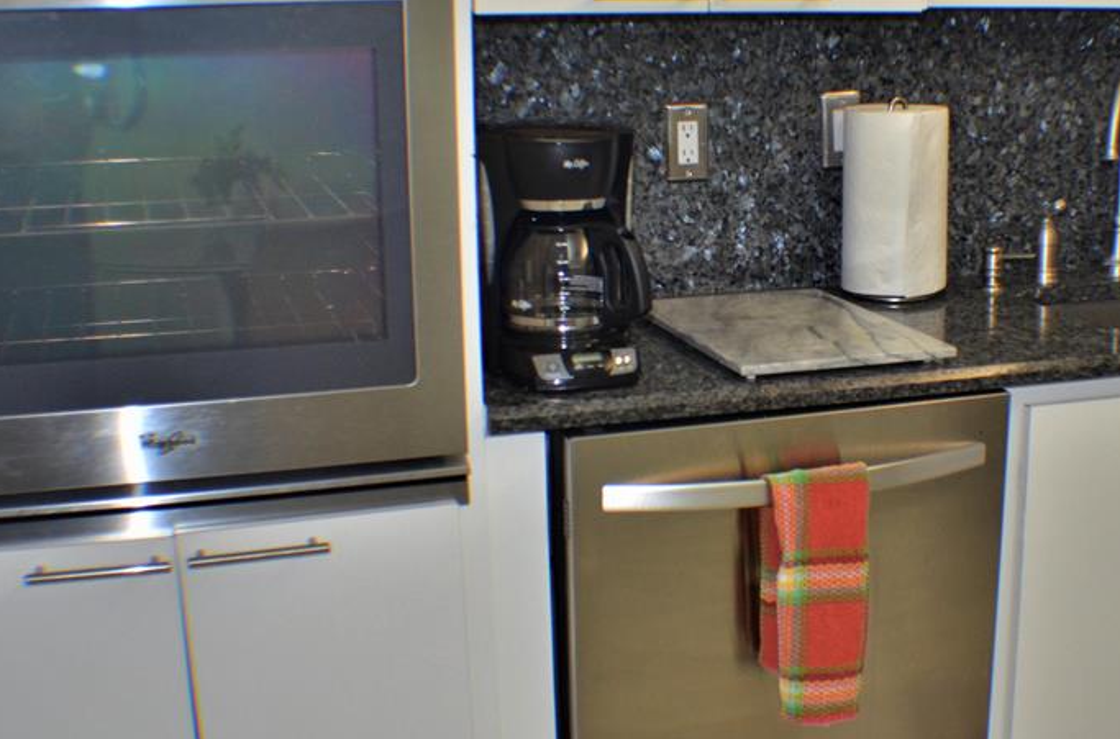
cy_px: 356
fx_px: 1675
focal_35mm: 54
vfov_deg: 24.9
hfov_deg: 36.6
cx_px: 751
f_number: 4
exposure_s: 1/60
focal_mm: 24
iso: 800
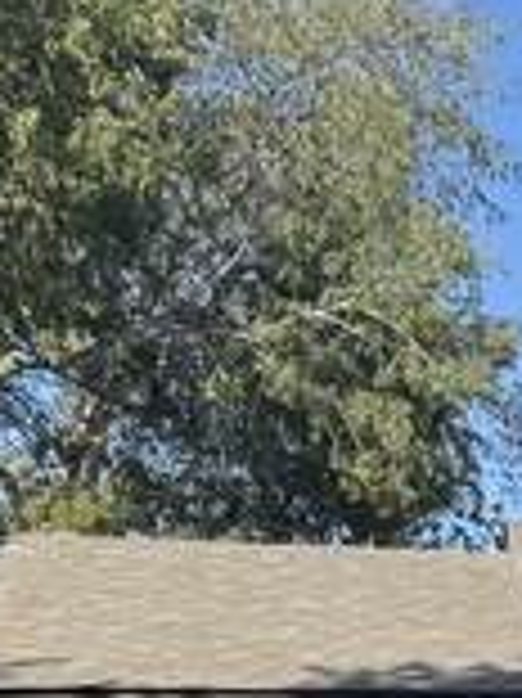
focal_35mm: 99
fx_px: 1993
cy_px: 919
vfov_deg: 18.4
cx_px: 1116
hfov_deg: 12.6
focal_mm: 6.76
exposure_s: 1/2232
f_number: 1.78
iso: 80
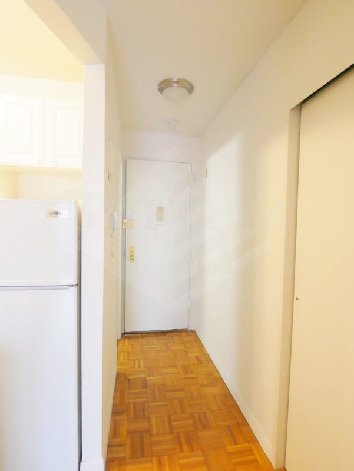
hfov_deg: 71.7
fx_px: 245
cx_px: 177
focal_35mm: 18
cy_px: 236
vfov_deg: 87.7
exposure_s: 1/60
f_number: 6.3
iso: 3200
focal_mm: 9
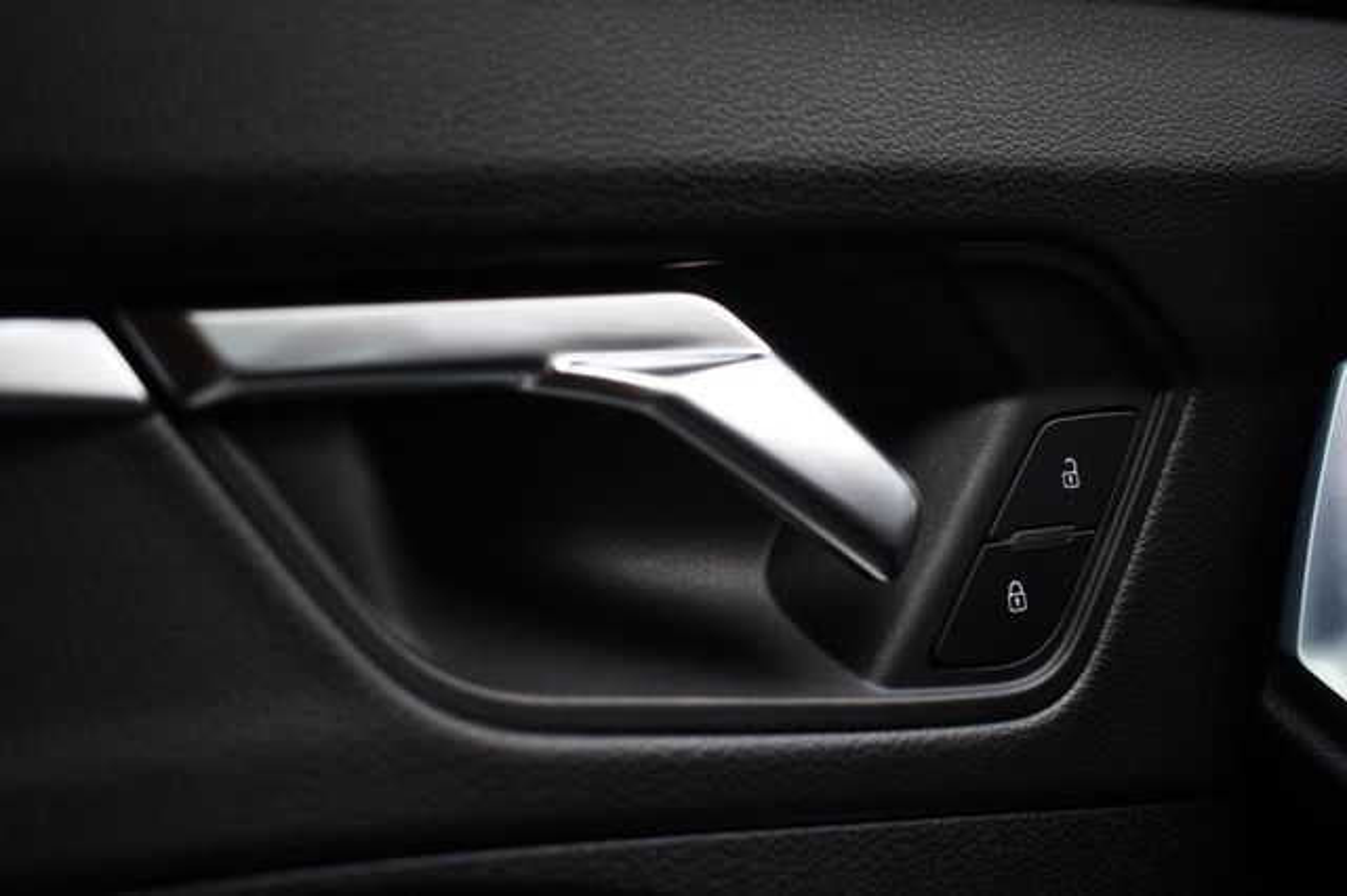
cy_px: 448
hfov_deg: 43.6
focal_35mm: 45
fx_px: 1683
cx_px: 674
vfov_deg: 29.8
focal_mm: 30
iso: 640
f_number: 4.2
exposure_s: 1/250
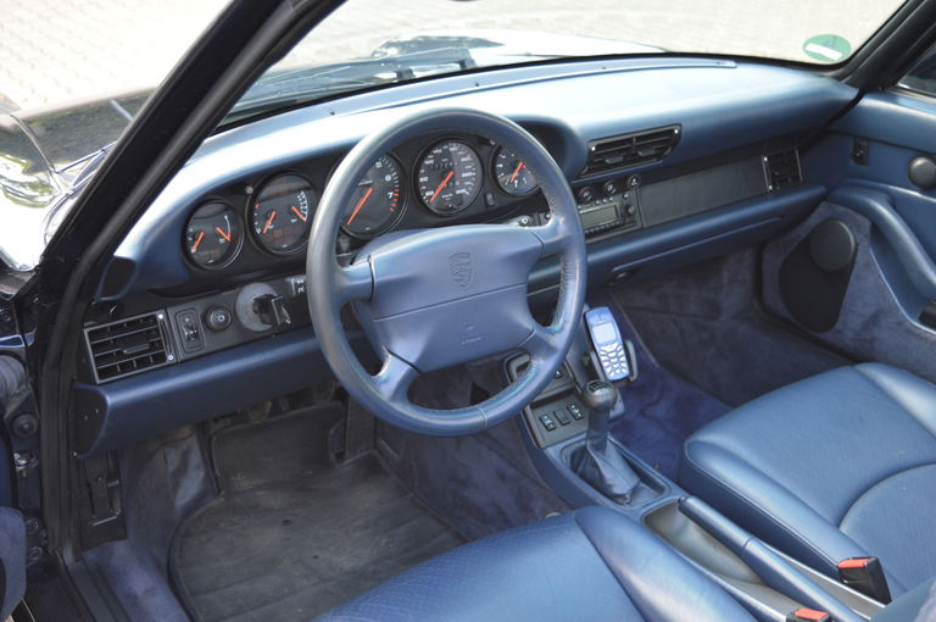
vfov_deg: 31.8
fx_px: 1091
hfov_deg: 46.5
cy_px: 311
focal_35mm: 42
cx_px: 468
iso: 400
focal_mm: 28
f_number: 4.5
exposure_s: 1/80
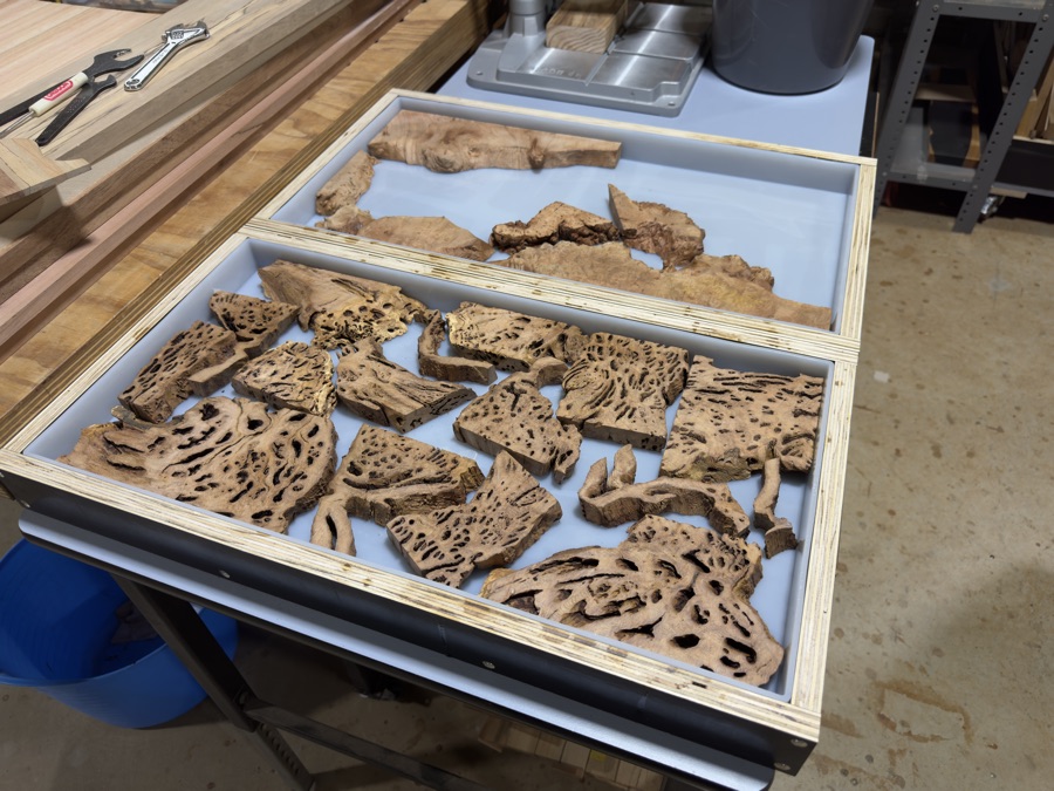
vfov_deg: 56.8
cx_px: 527
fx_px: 731
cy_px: 396
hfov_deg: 71.6
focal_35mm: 24
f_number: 1.78
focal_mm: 6.76
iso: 100
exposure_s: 1/467
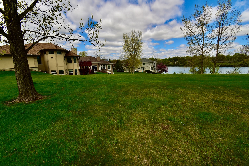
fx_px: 104
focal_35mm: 15
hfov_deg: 100.4
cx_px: 124
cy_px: 83
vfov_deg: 77.3
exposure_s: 1/200
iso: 100
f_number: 10
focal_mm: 10
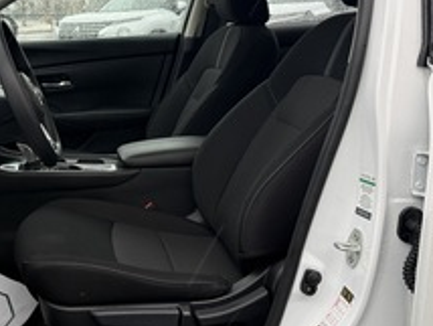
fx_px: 589
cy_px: 137
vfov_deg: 30.9
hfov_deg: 38.3
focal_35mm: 47
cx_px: 65
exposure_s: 1/121
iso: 160
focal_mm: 6.76
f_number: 1.78
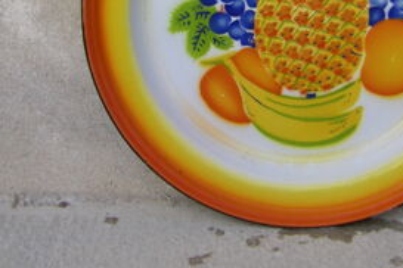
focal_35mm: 87
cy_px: 35
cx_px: 301
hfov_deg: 23.2
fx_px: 974
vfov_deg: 15.6
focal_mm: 6.3
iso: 64
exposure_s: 1/200
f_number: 3.5
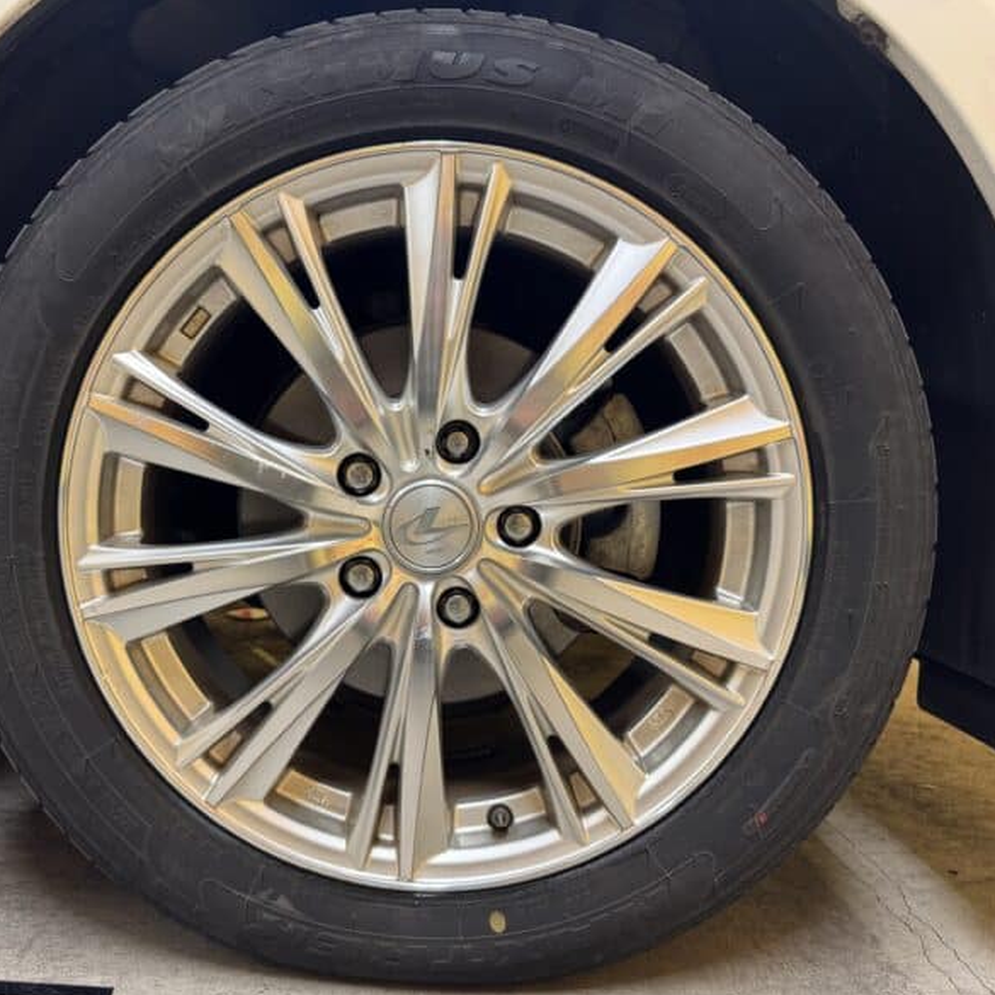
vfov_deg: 55.6
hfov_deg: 55.2
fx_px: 943
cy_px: 507
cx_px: 400
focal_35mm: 29
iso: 160
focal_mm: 6.76
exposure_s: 1/50
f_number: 1.78
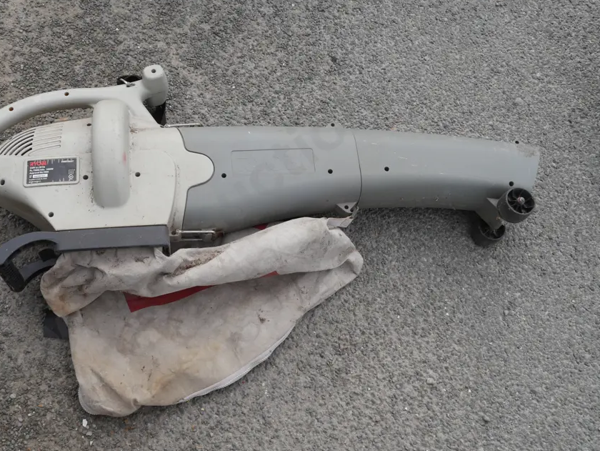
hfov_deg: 47.6
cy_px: 197
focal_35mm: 39
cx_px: 242
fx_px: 676
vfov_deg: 36.8
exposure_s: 1/400
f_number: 7.1
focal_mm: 16
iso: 200
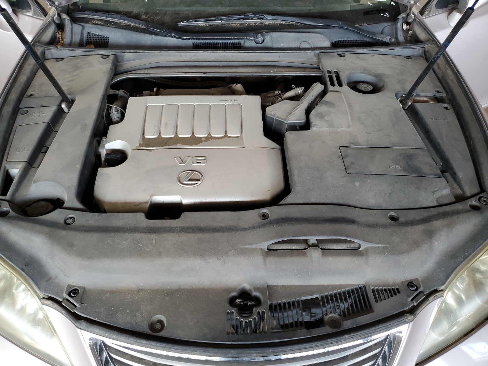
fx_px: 367
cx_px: 244
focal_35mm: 26
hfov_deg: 67.3
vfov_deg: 53.1
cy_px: 183
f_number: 1.5
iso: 82
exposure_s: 1/120
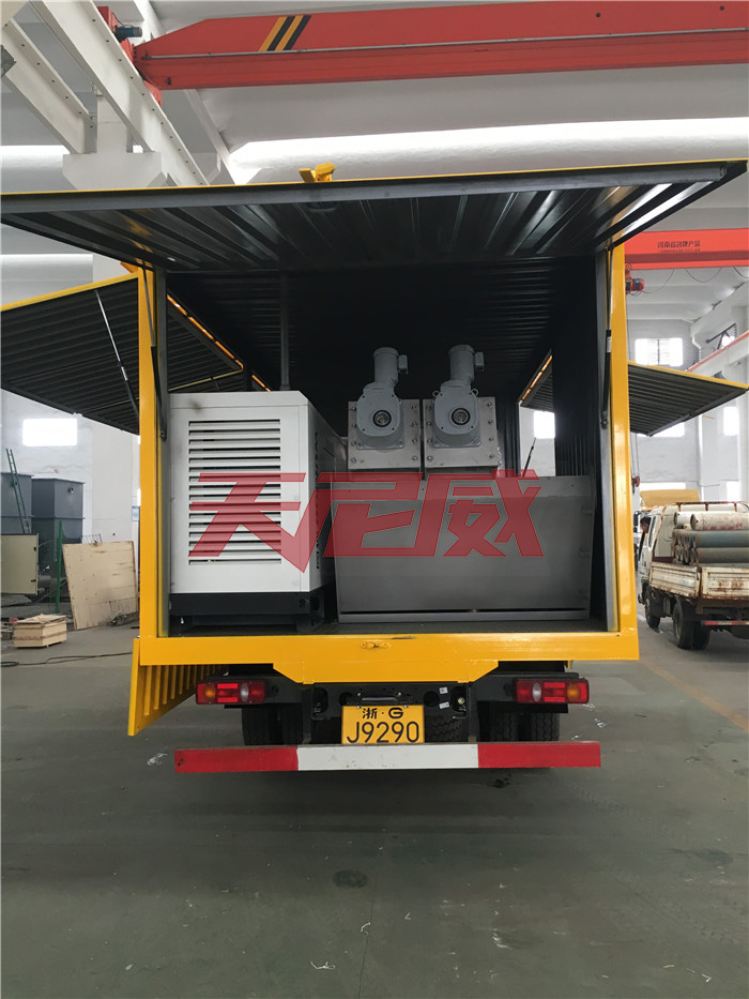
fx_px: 836
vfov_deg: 61.7
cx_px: 374
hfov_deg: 48.2
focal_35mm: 29
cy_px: 500
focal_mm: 4.15
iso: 50
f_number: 2.2
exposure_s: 1/33
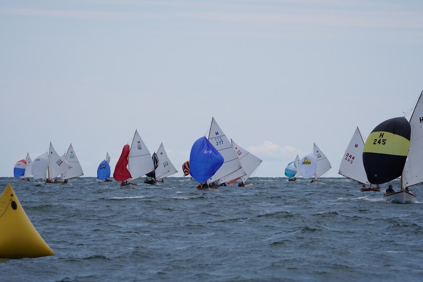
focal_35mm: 240
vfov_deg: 5.7
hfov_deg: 8.6
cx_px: 212
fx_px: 2819
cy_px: 141
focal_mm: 160
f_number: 5
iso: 100
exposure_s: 1/1250
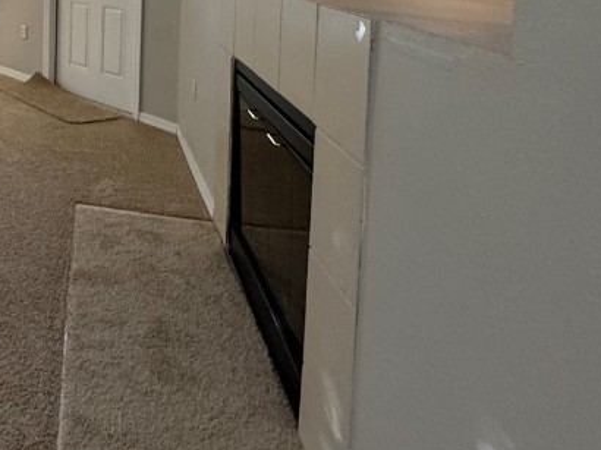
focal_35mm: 35
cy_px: -26
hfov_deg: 40.1
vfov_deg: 35.6
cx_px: -94
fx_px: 607
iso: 250
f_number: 2.2
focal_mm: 2.22
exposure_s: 1/60
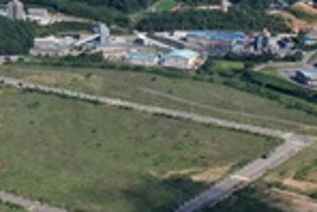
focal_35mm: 119
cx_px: -32
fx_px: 1049
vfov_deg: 11.5
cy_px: 154
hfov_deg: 16.7
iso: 100
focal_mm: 10.26
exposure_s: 1/500
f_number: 6.3
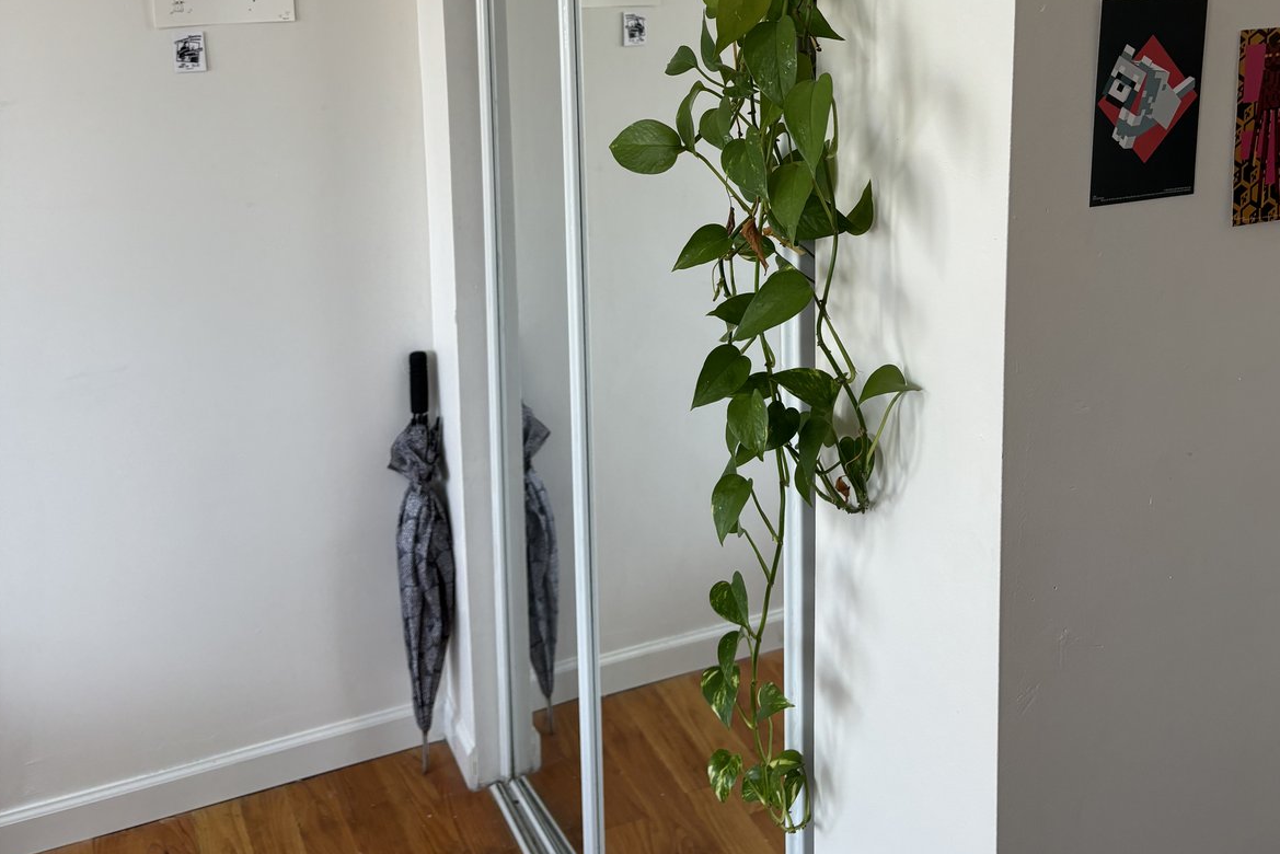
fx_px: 1316
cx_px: 649
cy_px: 145
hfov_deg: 51.9
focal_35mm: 37
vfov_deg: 34.6
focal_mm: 5.96
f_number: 1.6
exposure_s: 1/120
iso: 100
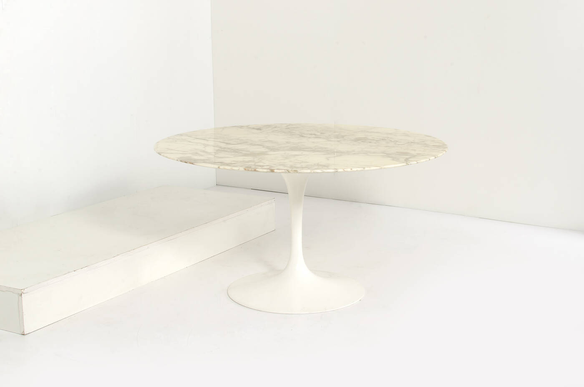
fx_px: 850
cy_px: 194
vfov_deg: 25.6
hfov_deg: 37.9
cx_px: 292
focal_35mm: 52
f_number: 16
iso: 100
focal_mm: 35
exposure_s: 1/160
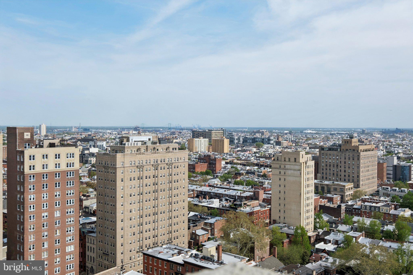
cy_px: 138
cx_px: 206
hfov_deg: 53.1
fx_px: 413
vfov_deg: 36.9
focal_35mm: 36
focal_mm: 24
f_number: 8
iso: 250
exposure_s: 1/1100
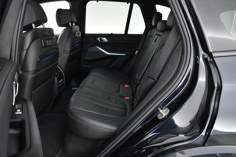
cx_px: 118
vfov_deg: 47.9
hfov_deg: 67.4
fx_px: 177
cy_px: 78
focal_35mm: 27
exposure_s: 1/30
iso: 3200
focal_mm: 18
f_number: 3.5
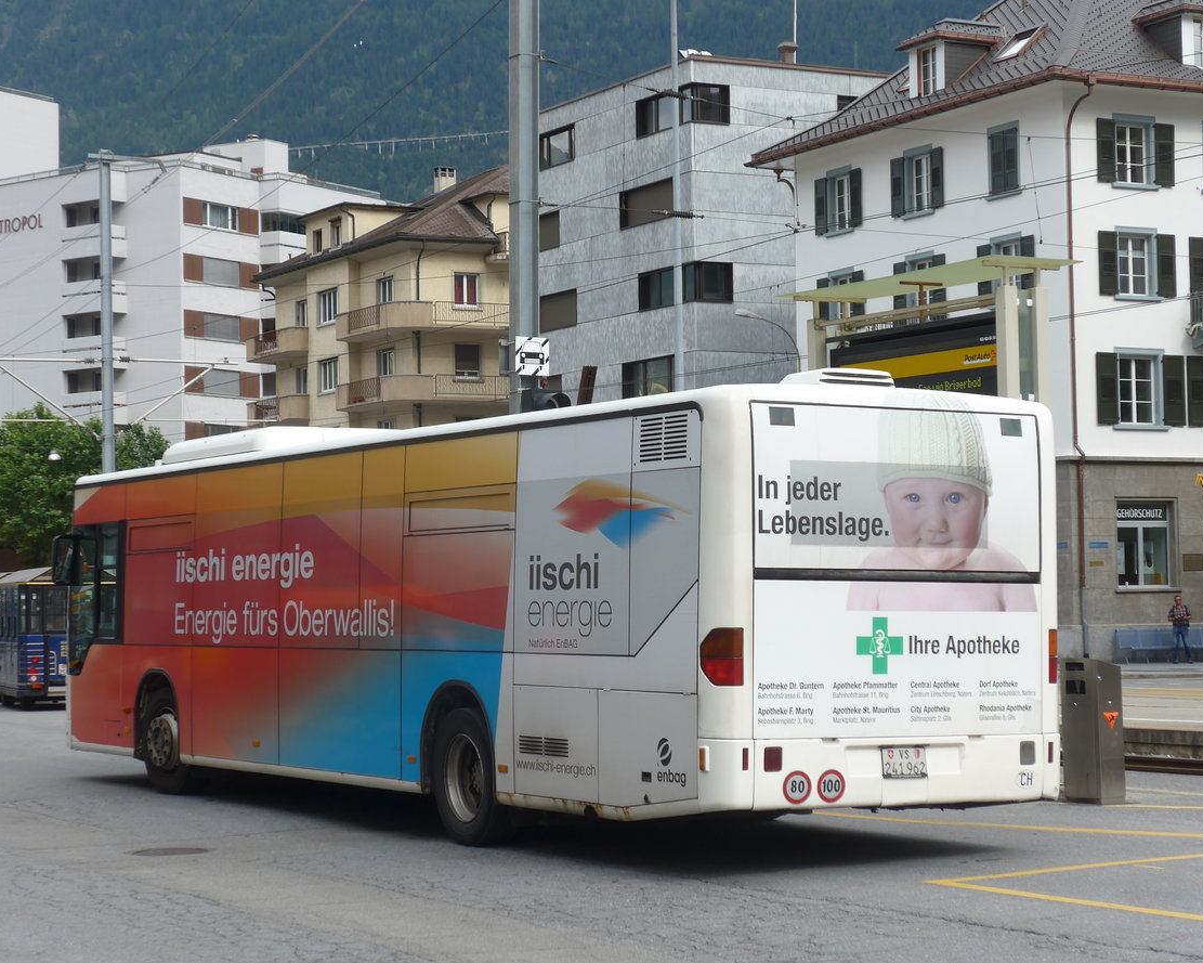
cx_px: 593
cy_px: 479
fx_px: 2777
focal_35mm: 78
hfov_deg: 24.4
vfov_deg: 19.7
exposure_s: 1/400
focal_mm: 15
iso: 80
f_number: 4.2
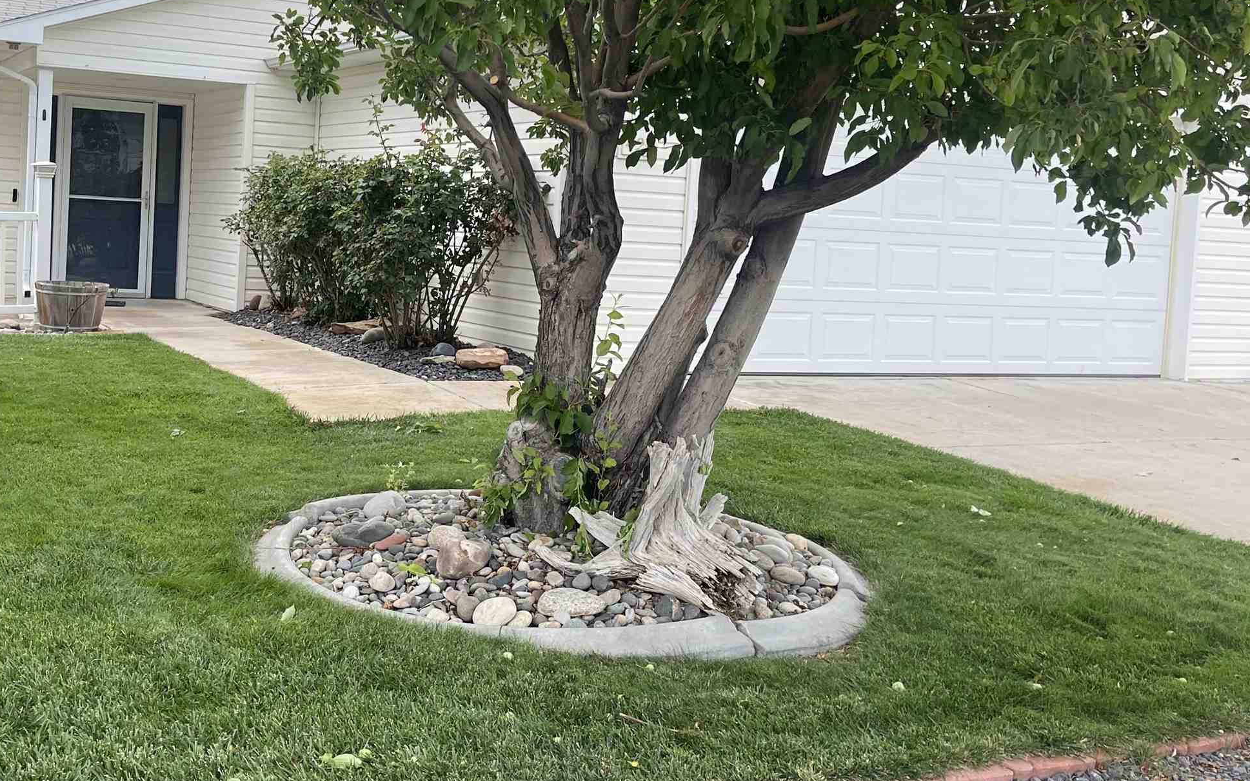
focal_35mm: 42
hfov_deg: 46.5
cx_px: 426
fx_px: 1431
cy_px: 293
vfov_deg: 30.4
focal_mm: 5.1
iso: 32
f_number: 1.6
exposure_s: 1/1011
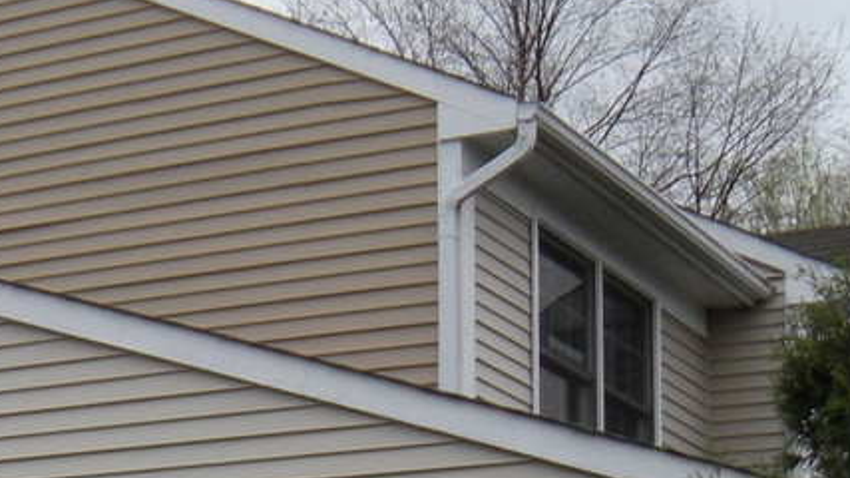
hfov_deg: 17.3
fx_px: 2682
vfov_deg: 9.8
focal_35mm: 119
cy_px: 747
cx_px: -120
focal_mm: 5.9
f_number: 3.8
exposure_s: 1/152
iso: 64
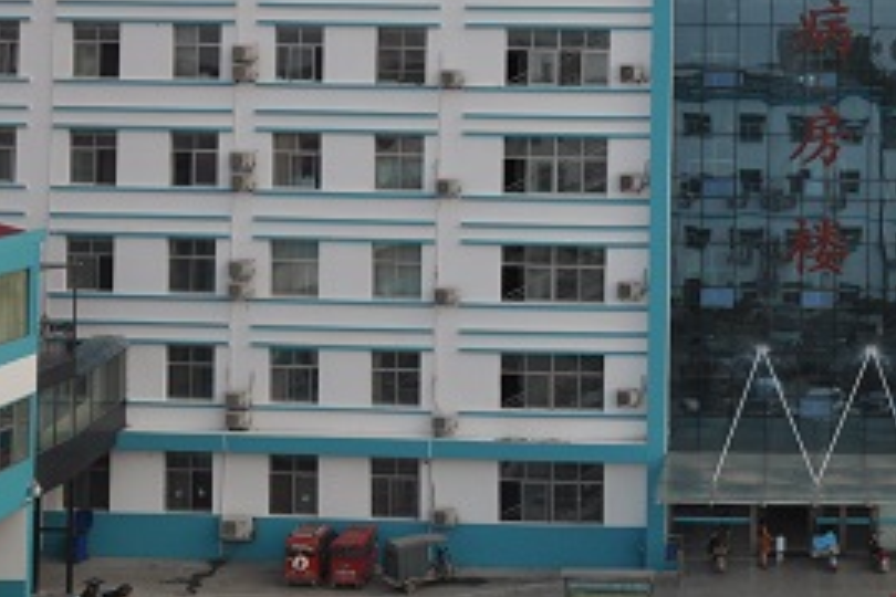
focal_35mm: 55
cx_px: 826
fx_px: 1369
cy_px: 15
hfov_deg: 34.0
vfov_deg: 23.7
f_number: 11
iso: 200
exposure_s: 1/200
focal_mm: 18
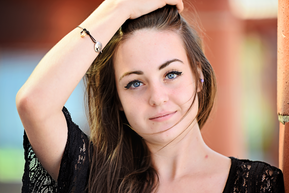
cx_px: 164
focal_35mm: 229
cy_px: 105
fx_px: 1839
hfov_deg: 9.0
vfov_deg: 6.0
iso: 100
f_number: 2.8
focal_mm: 200
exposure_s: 1/125
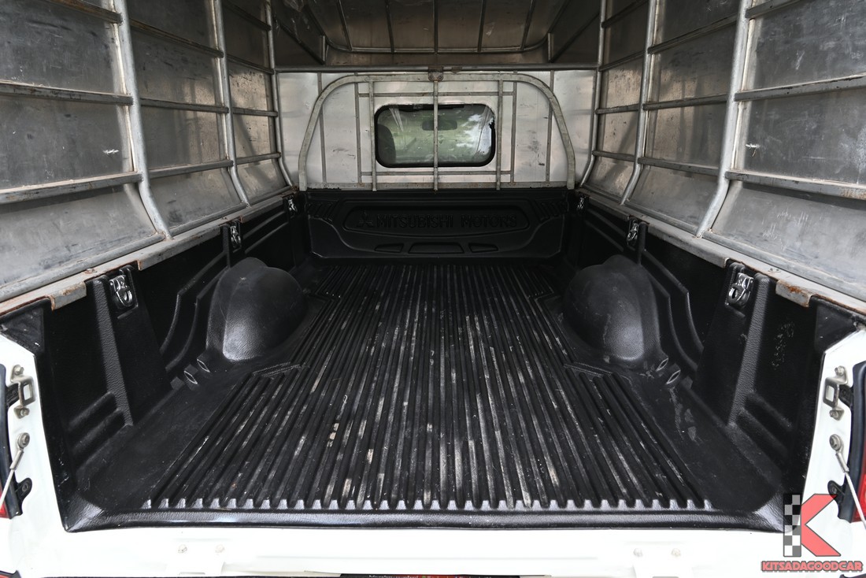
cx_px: 433
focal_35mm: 24
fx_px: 577
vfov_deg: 53.2
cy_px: 289
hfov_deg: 73.7
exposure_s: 1/30
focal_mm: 24
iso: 100
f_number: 6.7
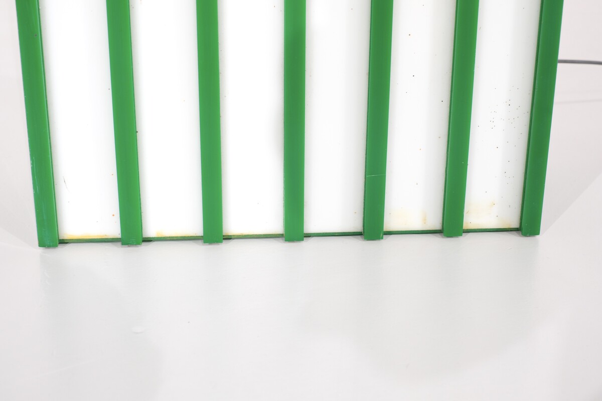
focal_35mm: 53
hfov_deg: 37.5
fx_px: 886
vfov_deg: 25.5
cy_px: 200
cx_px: 301
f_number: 5.6
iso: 800
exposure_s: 1/30
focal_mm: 35
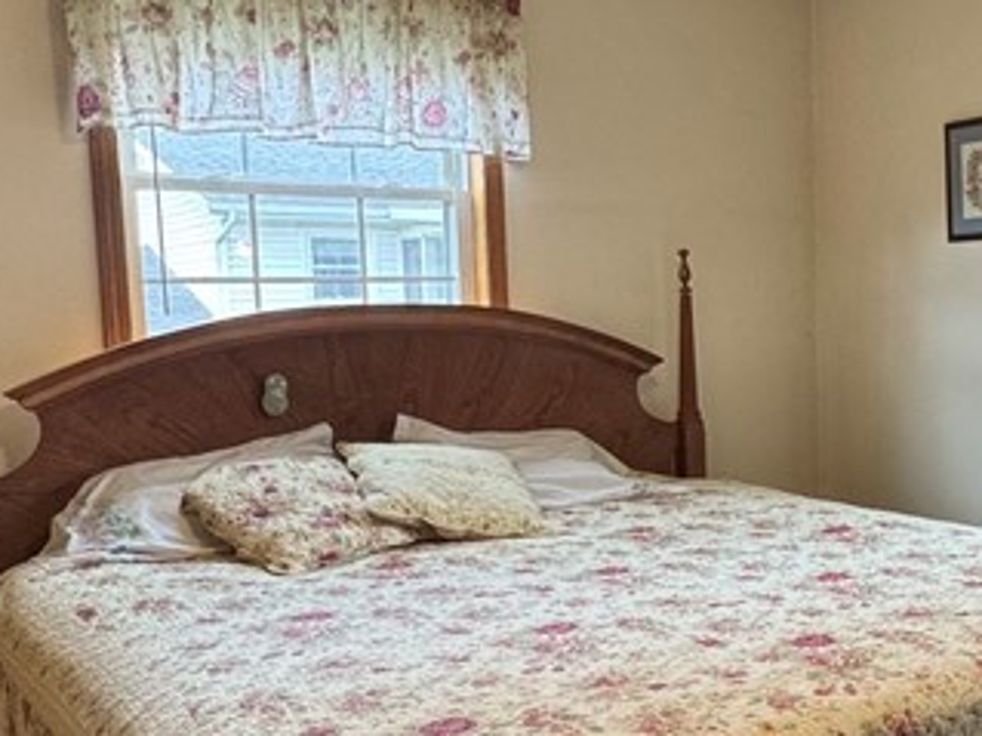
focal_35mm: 45
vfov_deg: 32.1
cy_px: 440
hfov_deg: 40.3
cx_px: 791
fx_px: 1276
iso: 160
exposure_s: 1/60
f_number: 2.2
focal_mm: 2.22
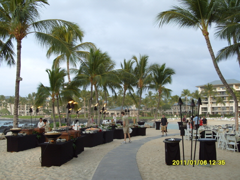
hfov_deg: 52.6
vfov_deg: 40.7
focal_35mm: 35
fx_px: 243
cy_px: 90
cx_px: 120
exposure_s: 1/90
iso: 80
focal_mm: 7.8
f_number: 3.1
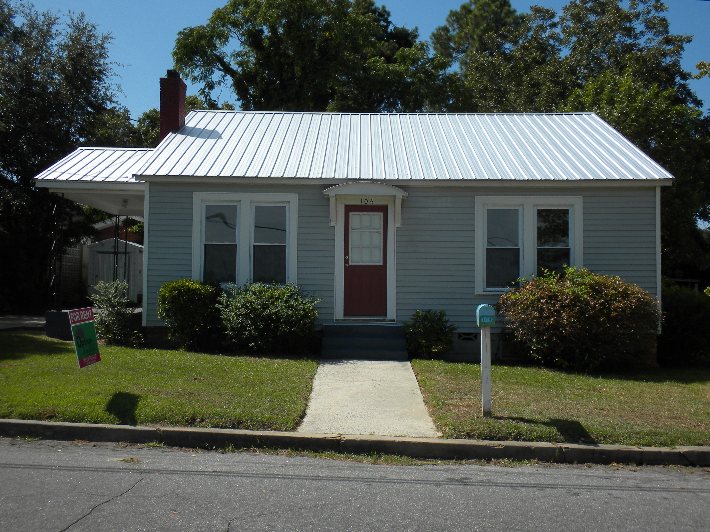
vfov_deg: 37.7
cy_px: 264
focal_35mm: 38
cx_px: 348
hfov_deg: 49.0
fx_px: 779
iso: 64
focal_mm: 6.6
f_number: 10
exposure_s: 1/150
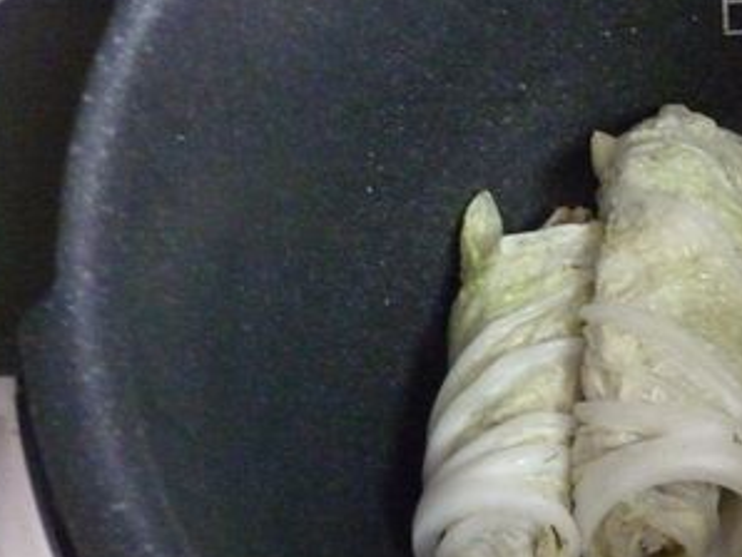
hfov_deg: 25.4
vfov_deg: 20.4
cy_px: 356
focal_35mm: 72
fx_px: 1545
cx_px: 774
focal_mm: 5.5
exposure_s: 1/20
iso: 800
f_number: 2.8
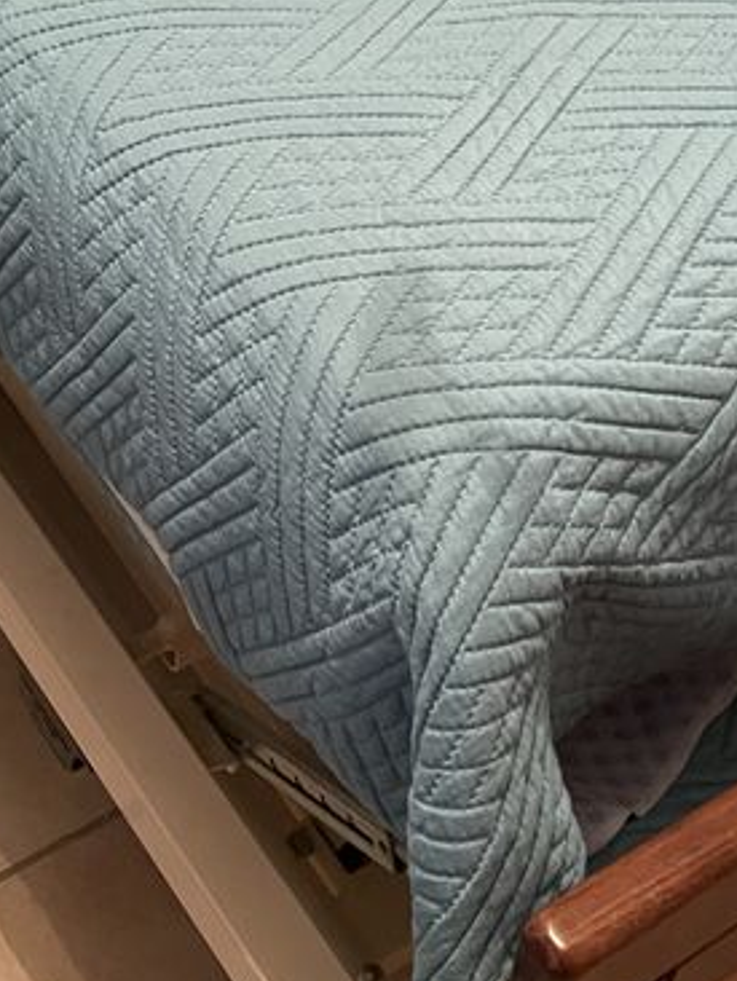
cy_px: 319
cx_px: 378
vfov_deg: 27.2
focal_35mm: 71
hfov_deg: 20.7
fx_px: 2013
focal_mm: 4.2
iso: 500
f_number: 1.6
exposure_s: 1/33
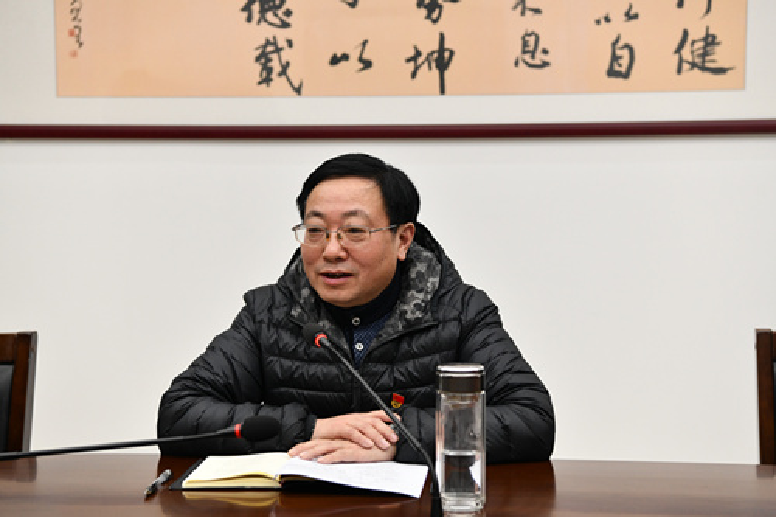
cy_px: 258
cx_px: 388
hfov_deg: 28.9
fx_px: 1508
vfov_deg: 19.4
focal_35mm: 70
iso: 2000
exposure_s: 1/160
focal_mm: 70
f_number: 6.3
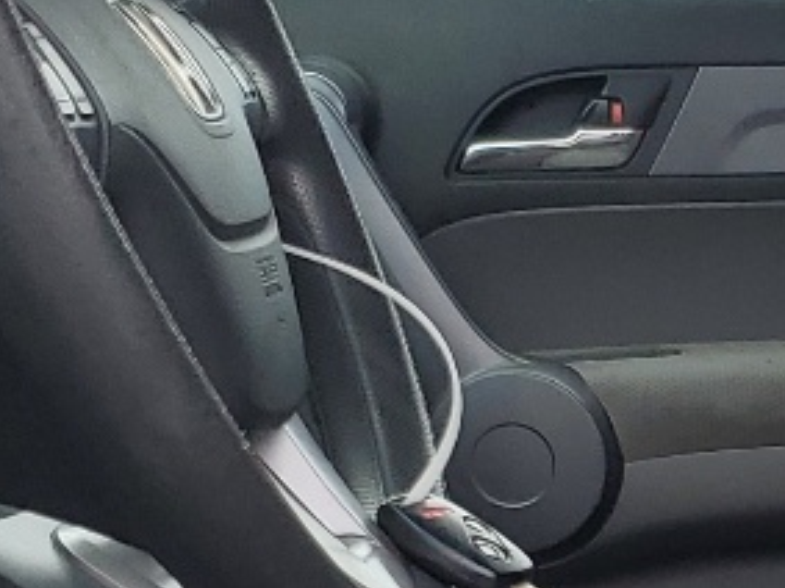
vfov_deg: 9.9
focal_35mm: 147
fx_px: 3332
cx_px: 832
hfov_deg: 13.2
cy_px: 710
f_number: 1.5
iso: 50
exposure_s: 1/833
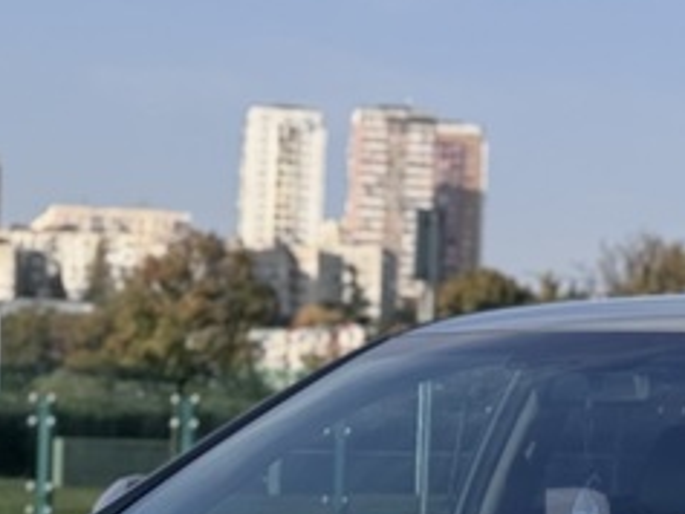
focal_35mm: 162
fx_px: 3207
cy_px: 569
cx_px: 448
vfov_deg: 9.1
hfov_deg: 12.2
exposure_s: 1/4049
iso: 64
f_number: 1.78
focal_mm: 6.76
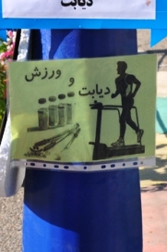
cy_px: 65
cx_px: 67
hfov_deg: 11.0
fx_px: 863
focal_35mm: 124
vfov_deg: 16.5
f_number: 10
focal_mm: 45
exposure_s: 1/100
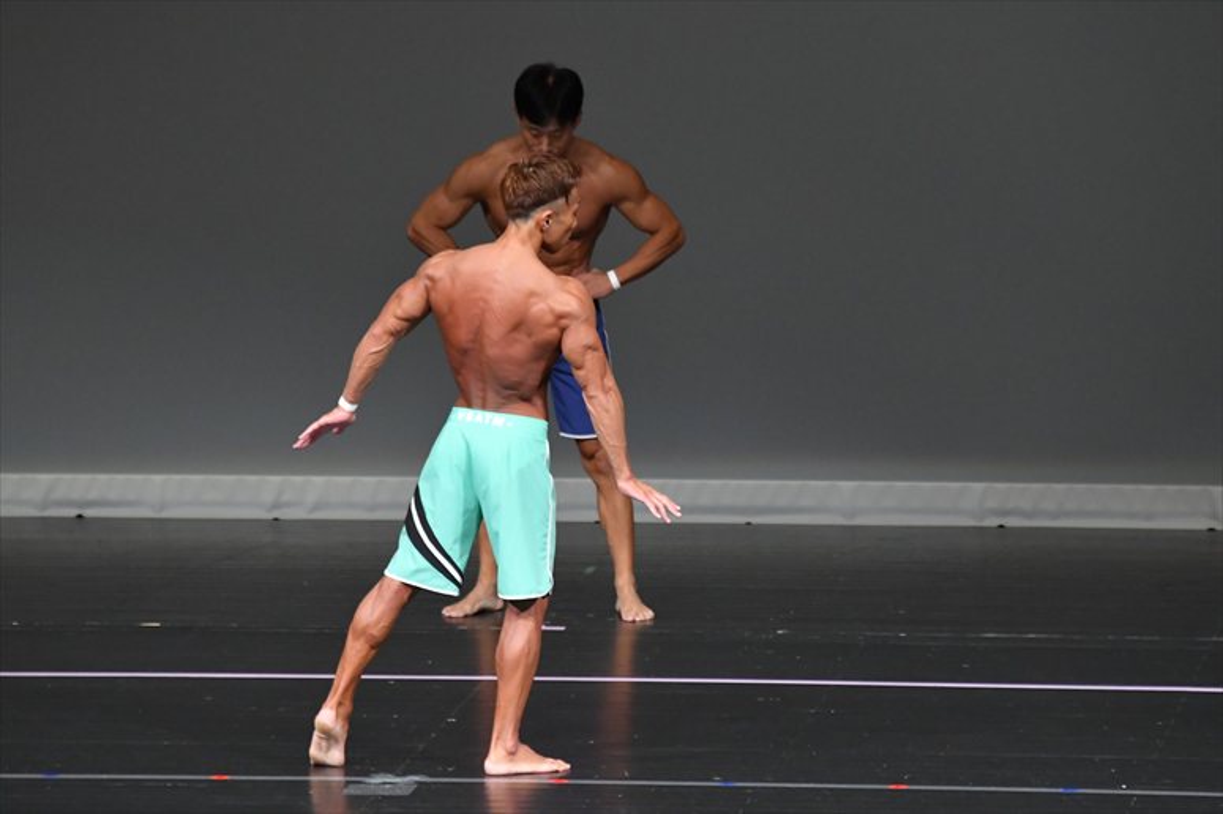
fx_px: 10696
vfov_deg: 4.4
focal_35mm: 315
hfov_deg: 6.5
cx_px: 612
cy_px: 407
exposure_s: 1/400
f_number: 5.6
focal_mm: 210
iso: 4000
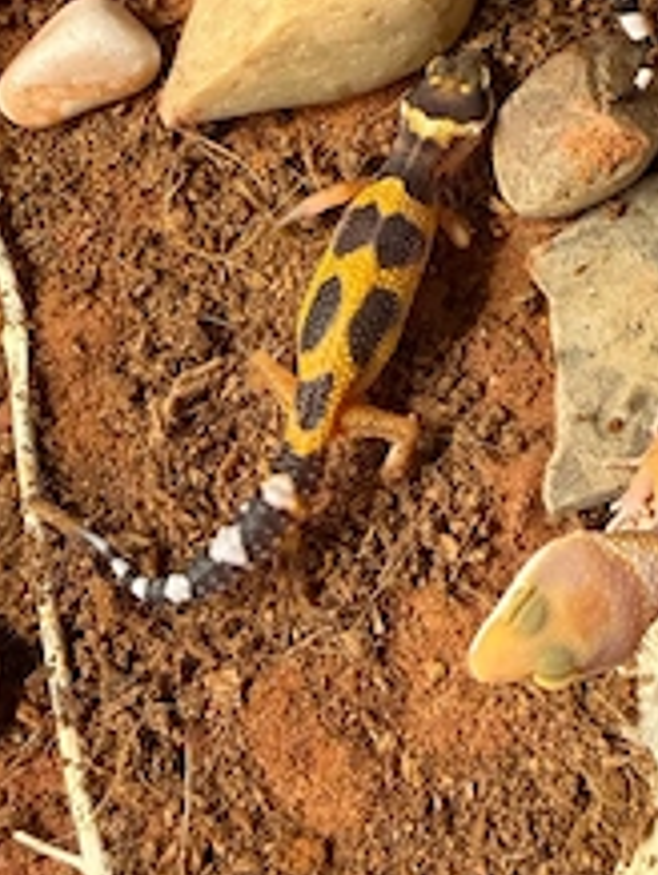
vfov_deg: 41.7
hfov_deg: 31.9
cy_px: 221
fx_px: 1113
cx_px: 542
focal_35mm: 44
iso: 400
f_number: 2.2
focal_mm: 2.22
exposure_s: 1/50
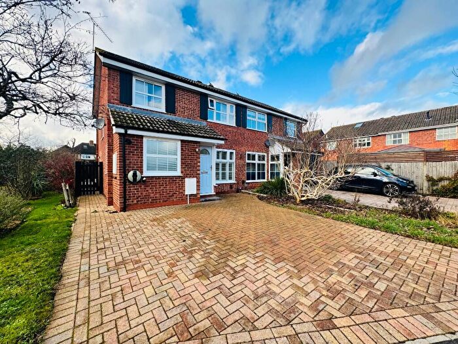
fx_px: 185
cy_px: 172
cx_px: 229
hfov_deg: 102.1
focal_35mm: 14
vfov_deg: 85.7
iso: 40
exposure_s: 1/299
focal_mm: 2.22
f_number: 2.2
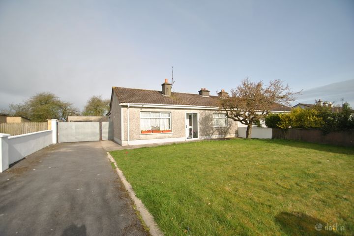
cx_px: 177
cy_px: 118
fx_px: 147
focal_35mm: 15
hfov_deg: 100.4
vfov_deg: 77.3
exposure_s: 1/1000
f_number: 3.5
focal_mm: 10
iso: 100
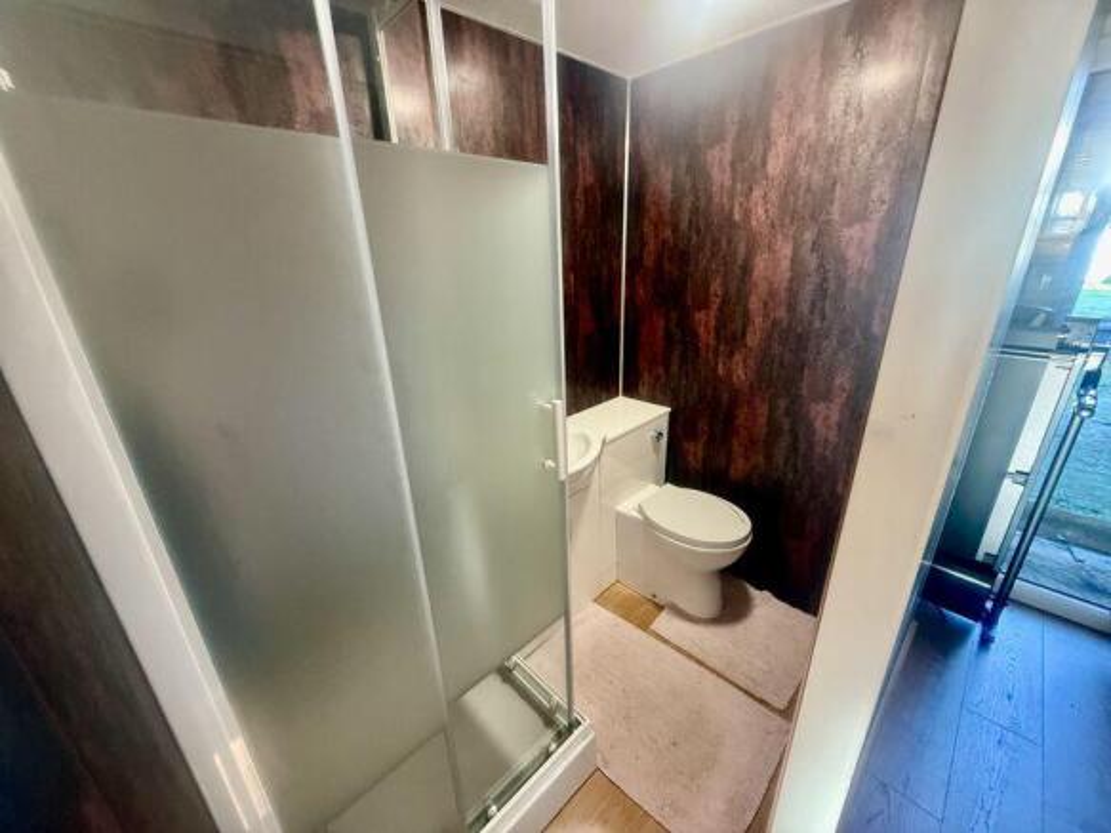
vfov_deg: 85.7
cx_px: 556
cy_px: 416
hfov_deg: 102.1
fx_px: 449
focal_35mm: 14
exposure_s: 1/50
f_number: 2.2
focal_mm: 2.22
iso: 500
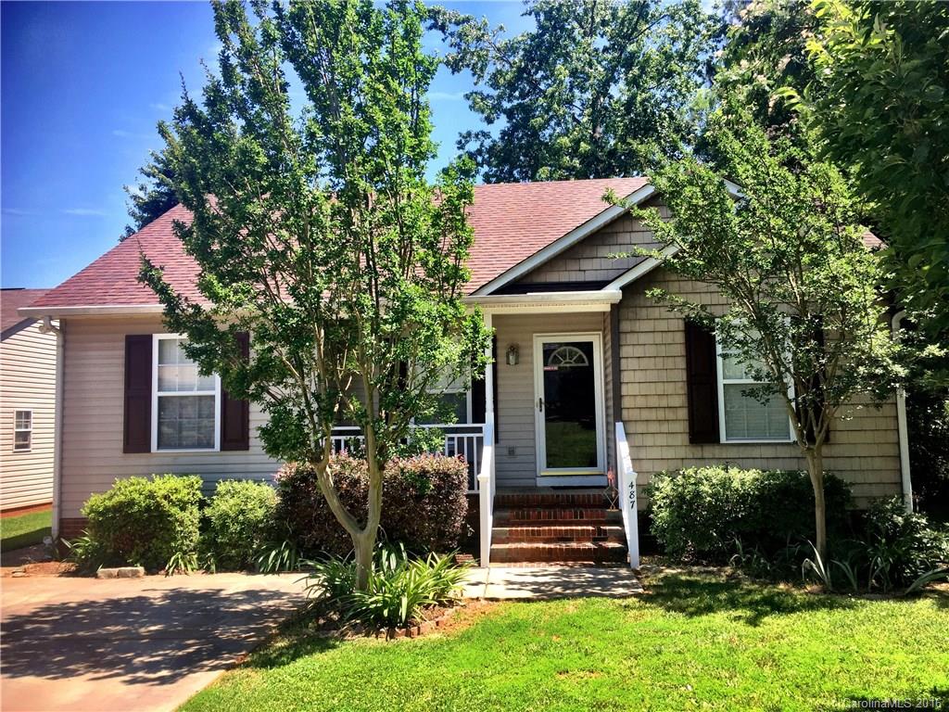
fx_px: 795
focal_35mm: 29
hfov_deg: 61.7
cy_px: 356
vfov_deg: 48.2
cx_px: 474
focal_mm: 4.15
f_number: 2.2
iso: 32
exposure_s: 1/599
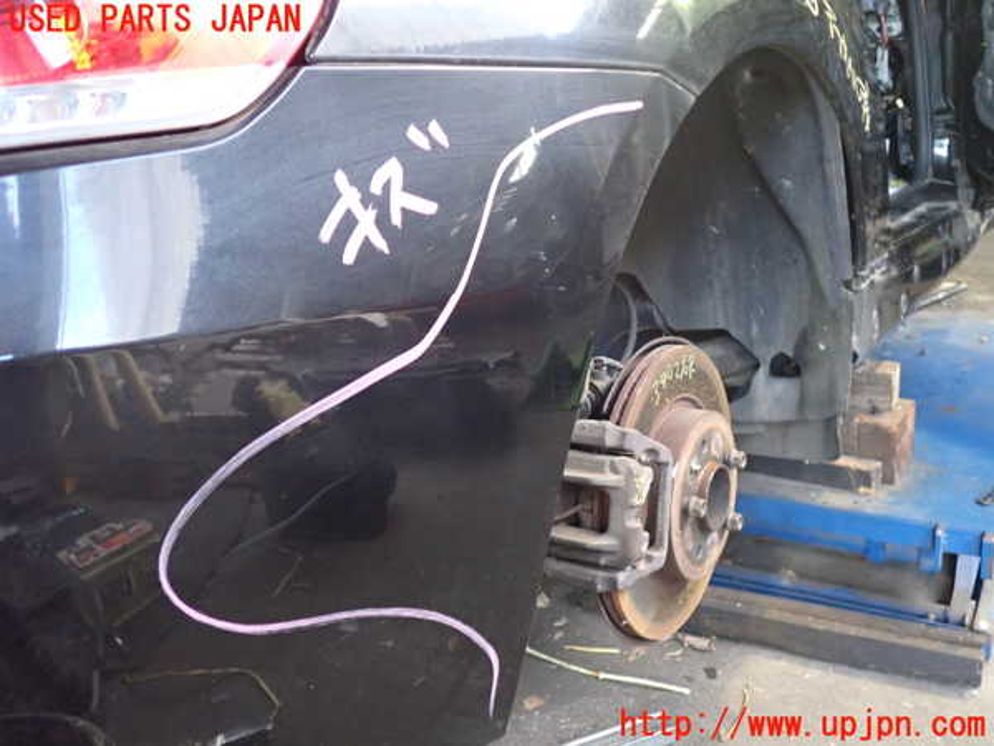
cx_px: 497
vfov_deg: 46.8
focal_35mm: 30
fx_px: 861
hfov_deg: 60.0
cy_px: 373
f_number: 2.3
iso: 800
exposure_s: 1/30
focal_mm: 5.4
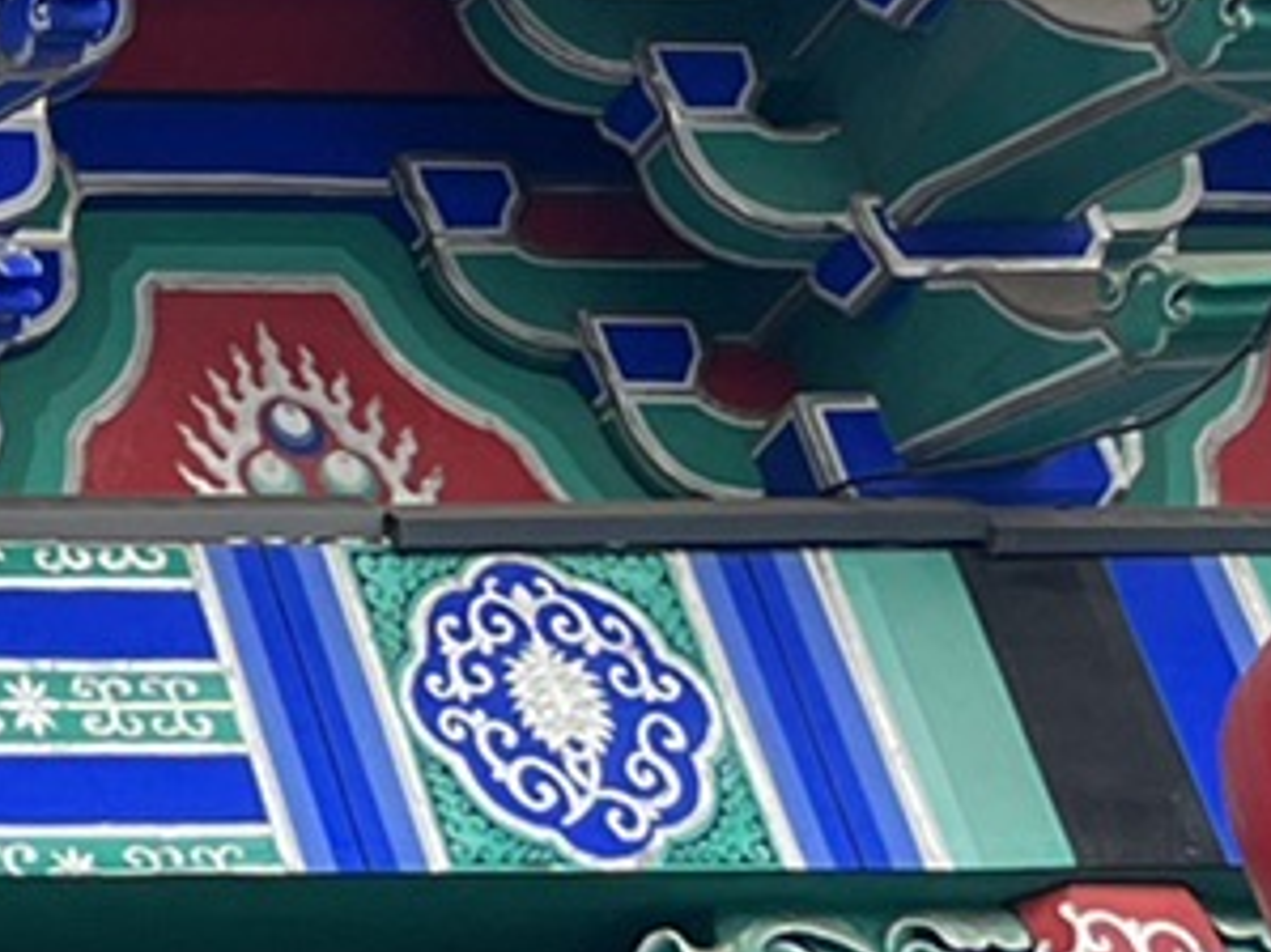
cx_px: -2176
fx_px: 6386
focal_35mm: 174
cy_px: -1075
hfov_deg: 9.5
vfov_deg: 8.1
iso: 40
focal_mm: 5.1
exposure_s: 1/133
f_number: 1.6
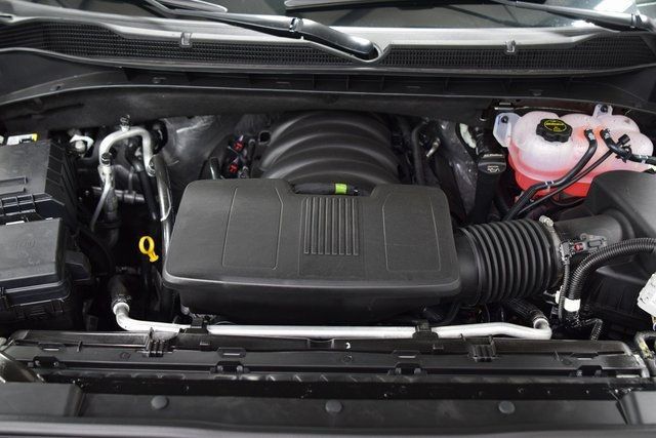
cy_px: 219
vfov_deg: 36.9
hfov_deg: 53.1
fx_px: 656
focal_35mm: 36
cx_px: 328
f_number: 2.8
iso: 1600
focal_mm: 24
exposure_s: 1/40
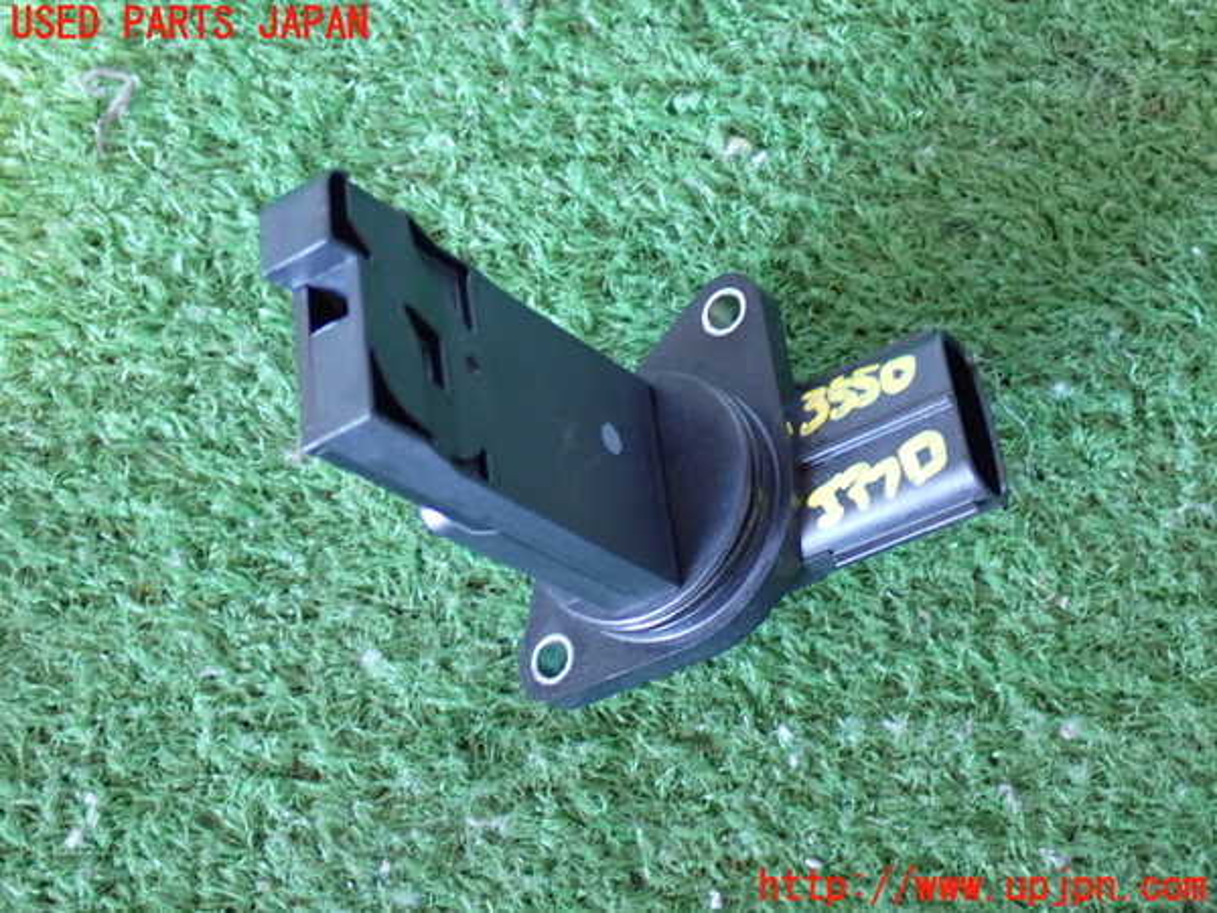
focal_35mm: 54
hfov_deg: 35.5
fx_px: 1898
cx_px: 608
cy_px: 456
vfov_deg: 27.0
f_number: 3.3
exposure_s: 1/15
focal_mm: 9.65
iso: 800
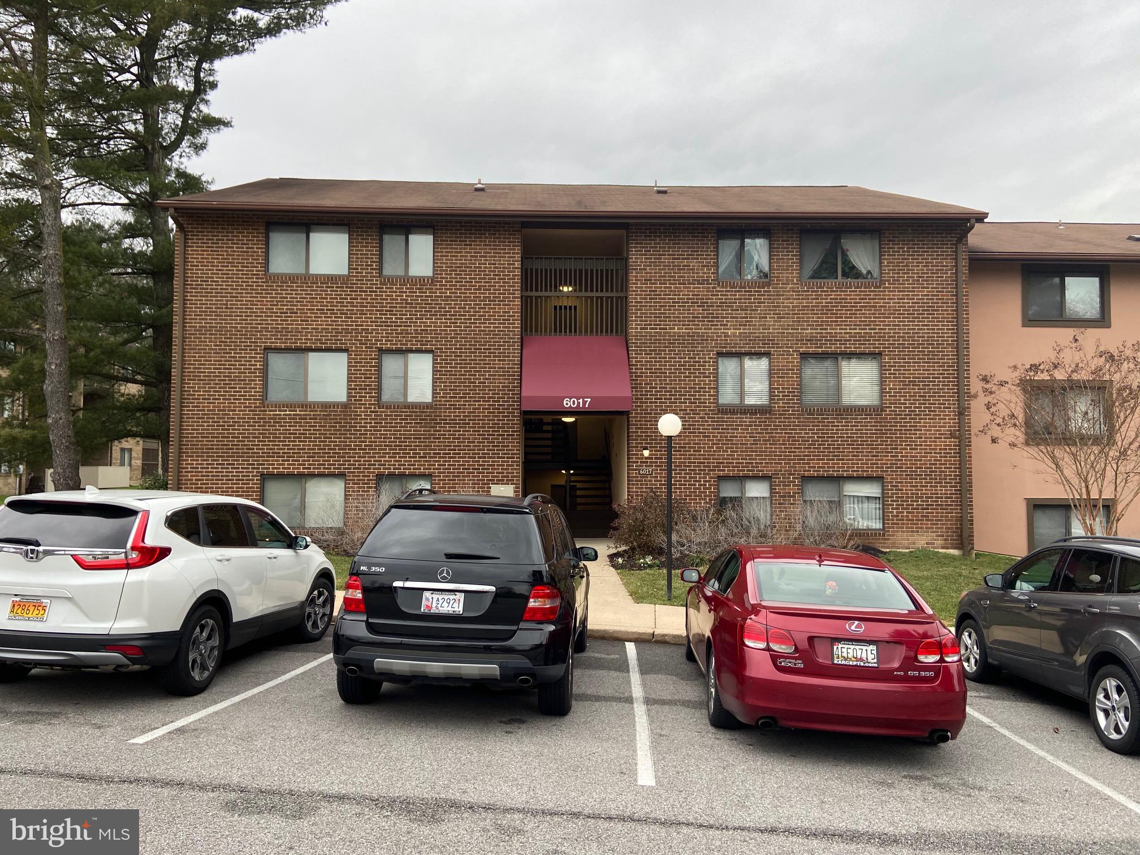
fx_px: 856
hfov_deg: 67.3
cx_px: 570
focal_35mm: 26
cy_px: 428
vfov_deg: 53.1
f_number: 1.8
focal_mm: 4.25
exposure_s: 1/370
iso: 32
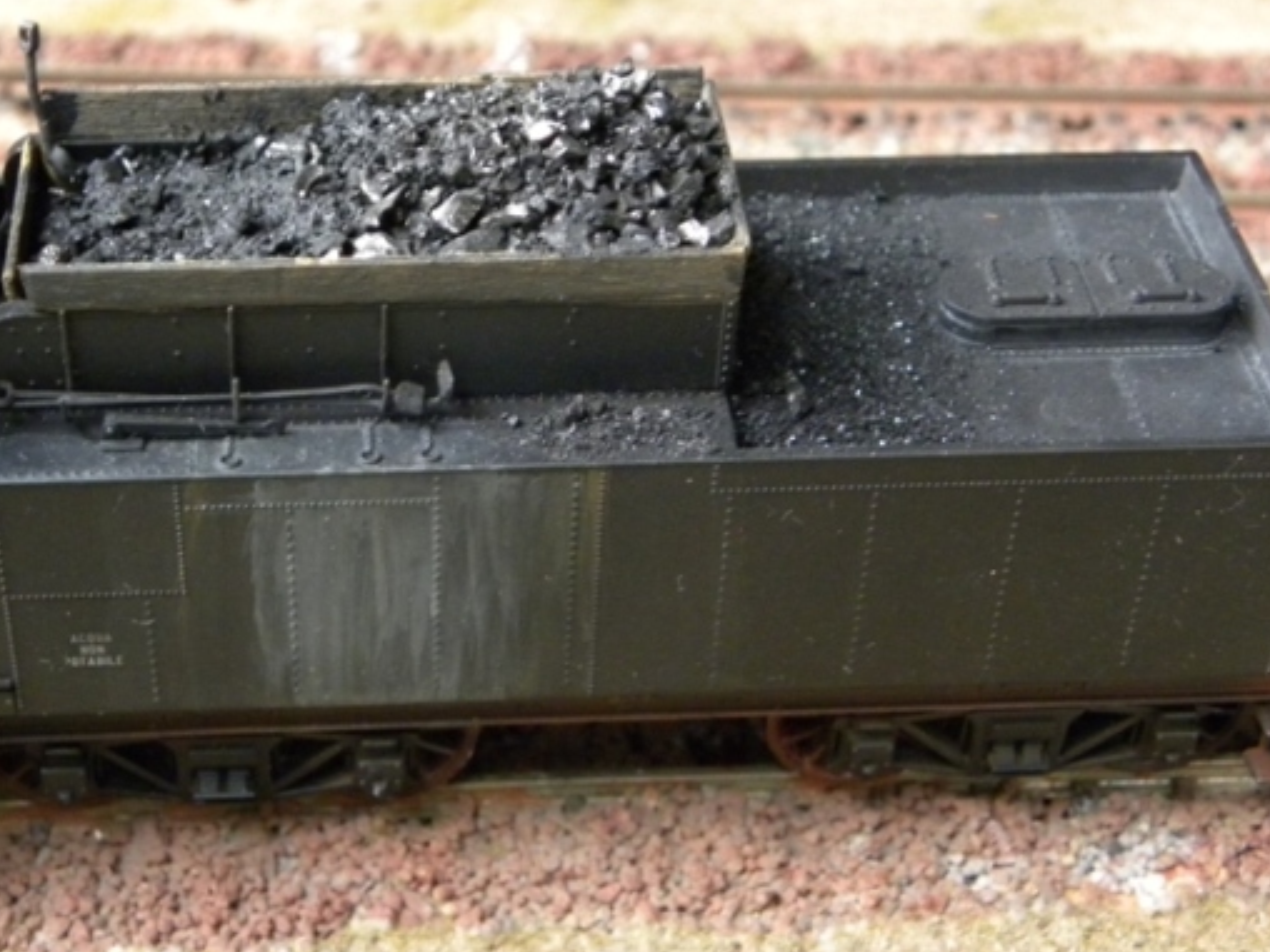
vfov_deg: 21.0
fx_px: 2568
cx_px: 475
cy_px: 496
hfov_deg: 27.7
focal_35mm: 70
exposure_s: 1/60
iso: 400
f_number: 3.5
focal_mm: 9.2
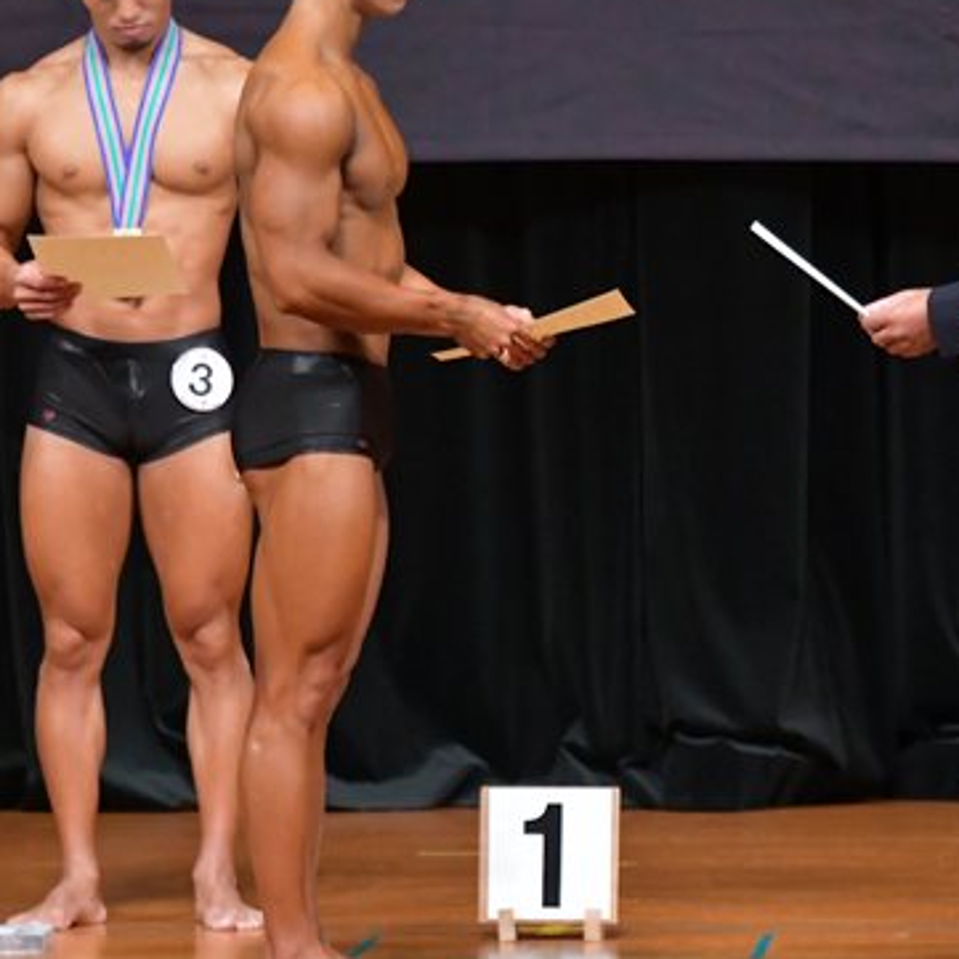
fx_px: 15452
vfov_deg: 3.6
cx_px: 796
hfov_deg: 3.6
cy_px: 436
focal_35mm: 493
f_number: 5.6
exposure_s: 1/400
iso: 5000
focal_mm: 180
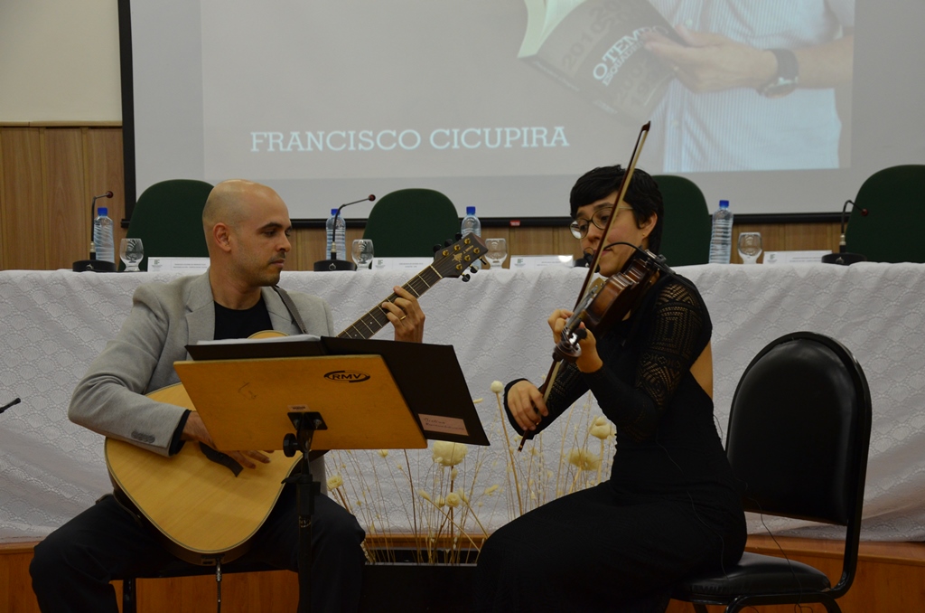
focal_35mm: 63
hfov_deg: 32.0
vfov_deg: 21.5
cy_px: 306
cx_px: 462
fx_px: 1615
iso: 800
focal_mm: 42
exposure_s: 1/60
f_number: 4.8
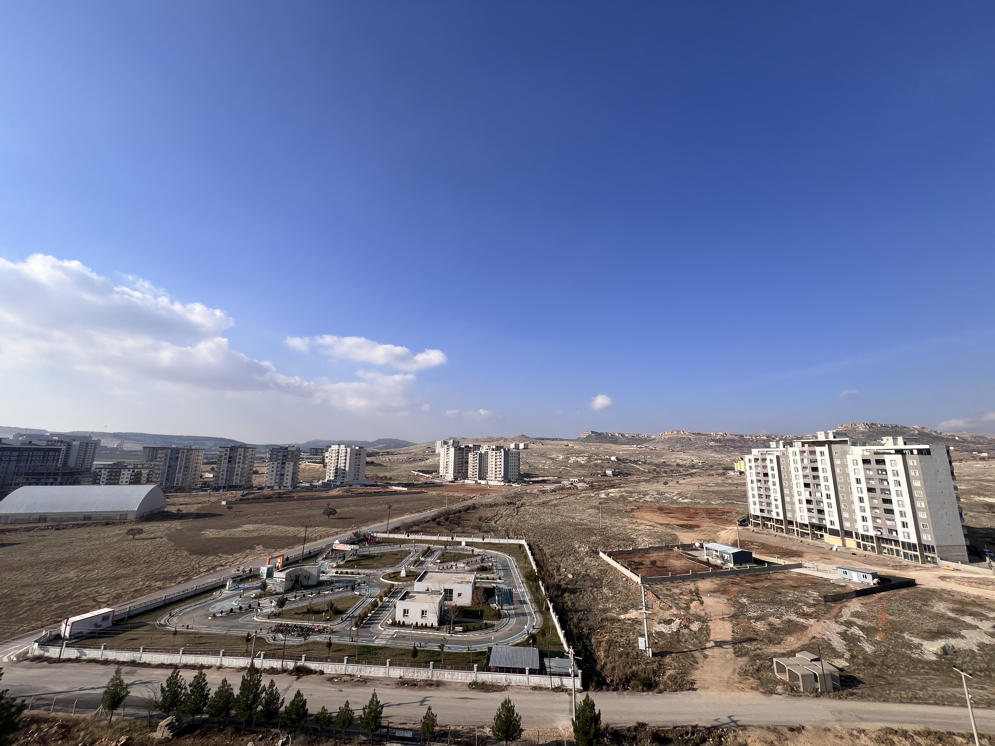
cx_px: 498
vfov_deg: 89.9
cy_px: 373
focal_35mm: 13
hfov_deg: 106.2
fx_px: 374
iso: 32
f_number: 1.8
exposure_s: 1/2370
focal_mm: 1.57
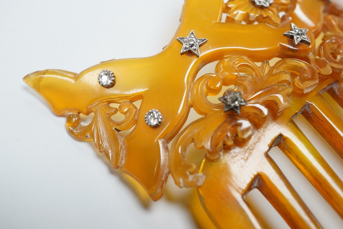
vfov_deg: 29.9
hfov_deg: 43.6
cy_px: 114
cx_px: 172
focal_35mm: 45
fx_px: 429
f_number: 13
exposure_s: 1/100
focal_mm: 30
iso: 2500
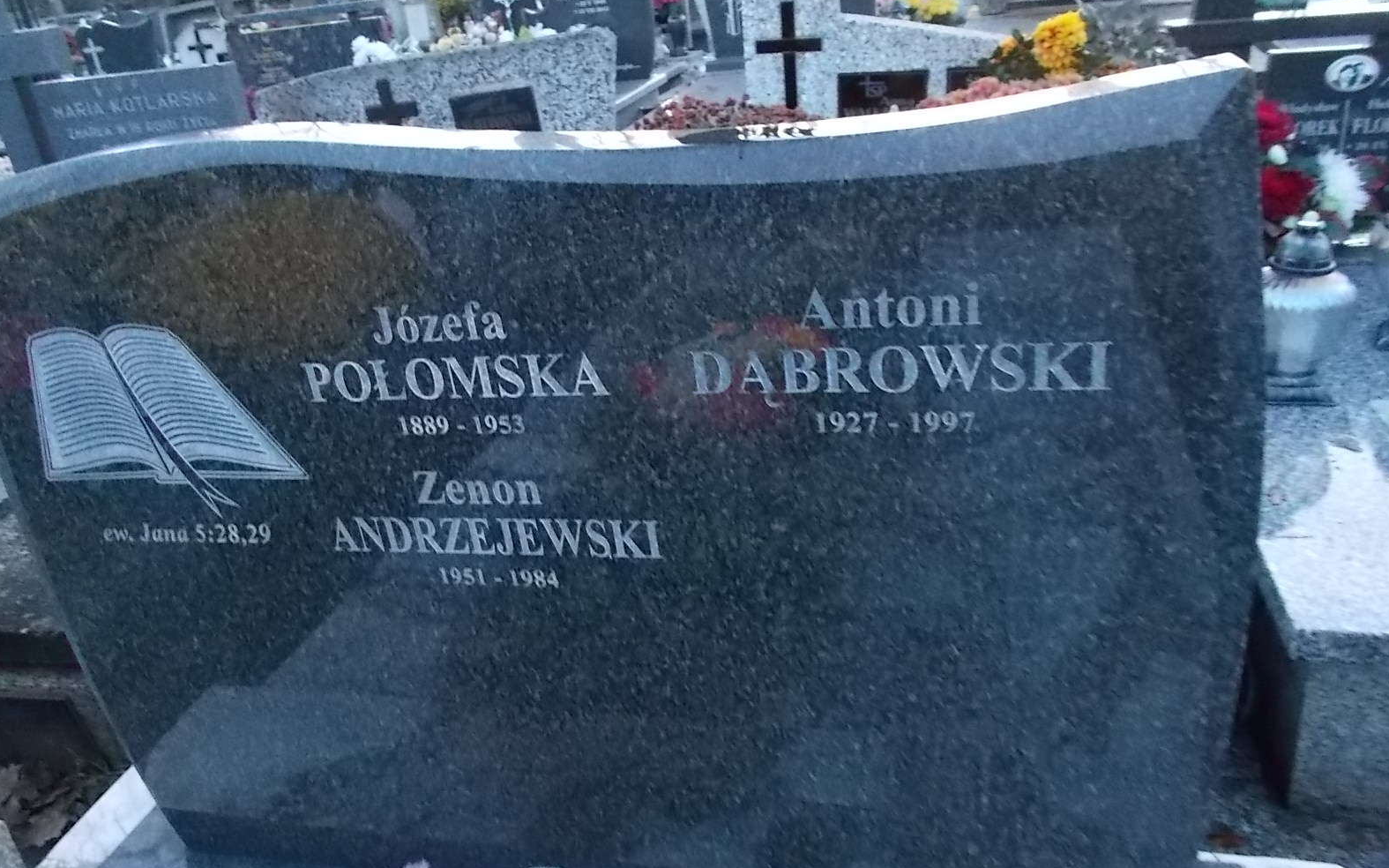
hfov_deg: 66.5
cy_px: 405
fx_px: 1060
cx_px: 687
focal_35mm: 28
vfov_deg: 44.5
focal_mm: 4.6
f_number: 3.2
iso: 400
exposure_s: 1/40
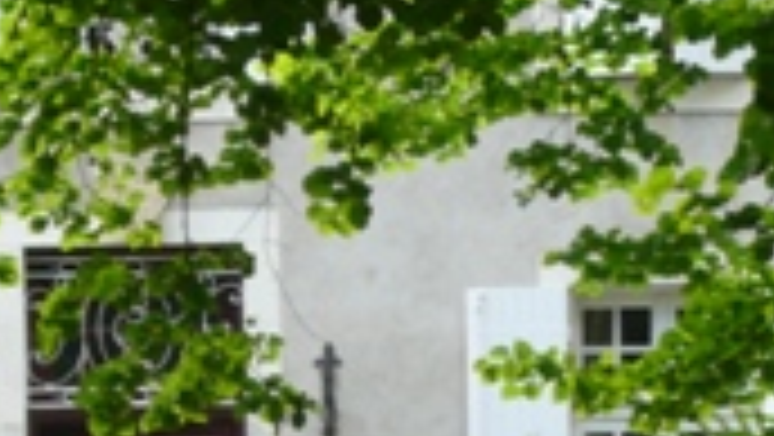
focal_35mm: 279
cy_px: 573
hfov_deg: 7.7
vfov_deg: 4.3
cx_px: 81
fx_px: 5730
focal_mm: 12
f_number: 4.5
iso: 100
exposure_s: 1/100
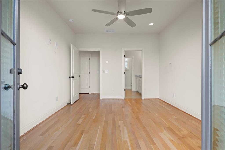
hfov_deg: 93.3
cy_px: 75
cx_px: 112
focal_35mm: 17
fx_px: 106
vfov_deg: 70.4
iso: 200
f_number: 8
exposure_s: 1/13
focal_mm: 17
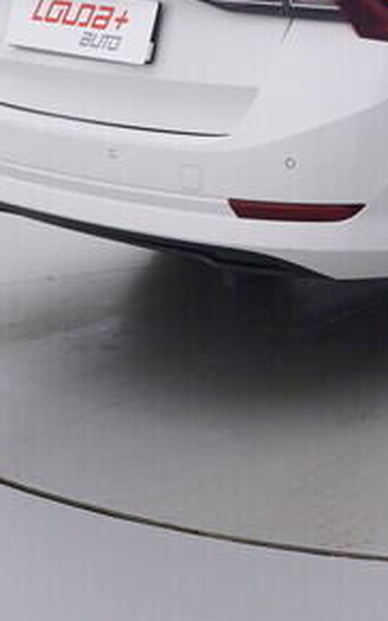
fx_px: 1366
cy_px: 26
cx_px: 625
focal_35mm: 81
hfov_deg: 14.7
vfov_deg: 24.6
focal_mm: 15
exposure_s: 1/80
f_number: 5
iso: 200
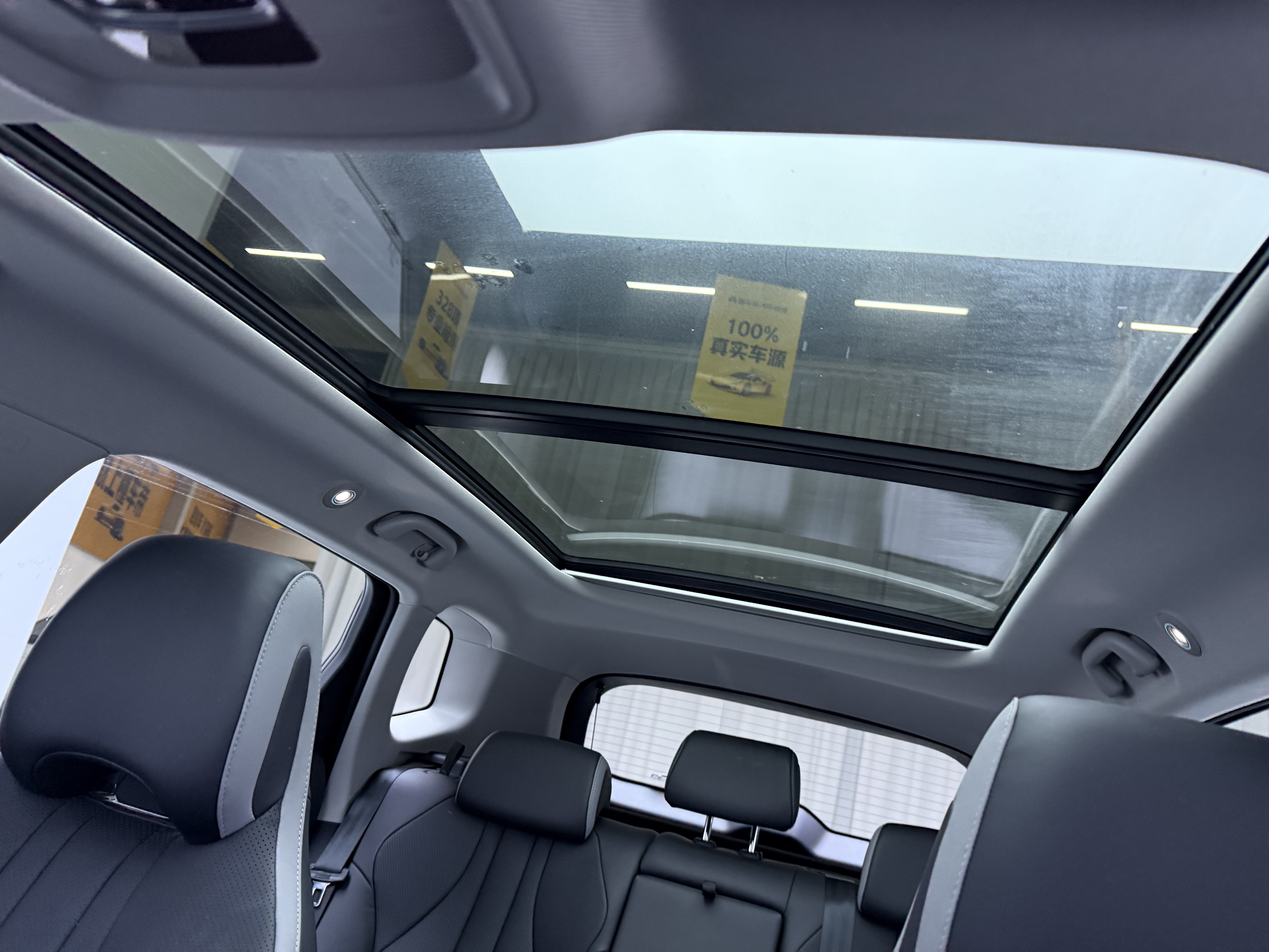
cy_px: 476
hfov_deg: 71.6
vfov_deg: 56.8
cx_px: 634
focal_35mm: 24
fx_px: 880
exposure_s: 1/52
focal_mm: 6.76
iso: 400
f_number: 1.78
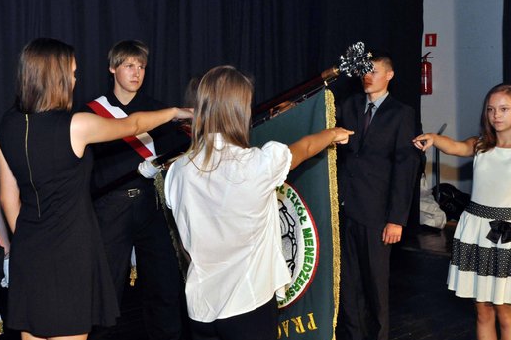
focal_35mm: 68
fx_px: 964
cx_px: 231
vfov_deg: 20.0
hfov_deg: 29.7
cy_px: 157
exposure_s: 1/60
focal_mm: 36
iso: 1600
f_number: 11
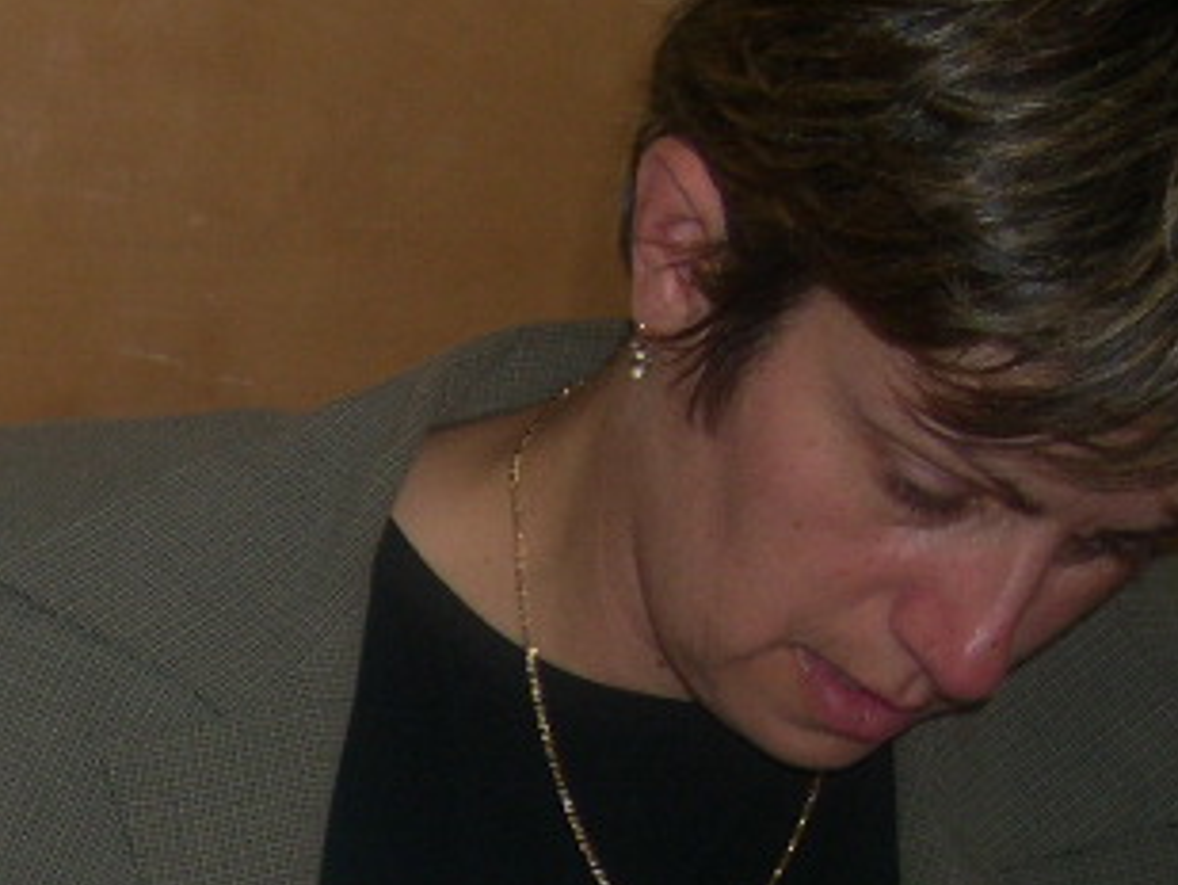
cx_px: -309
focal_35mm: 126
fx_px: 4290
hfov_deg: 15.0
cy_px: 1148
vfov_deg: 11.5
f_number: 2.8
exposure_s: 1/60
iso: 100
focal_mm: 8
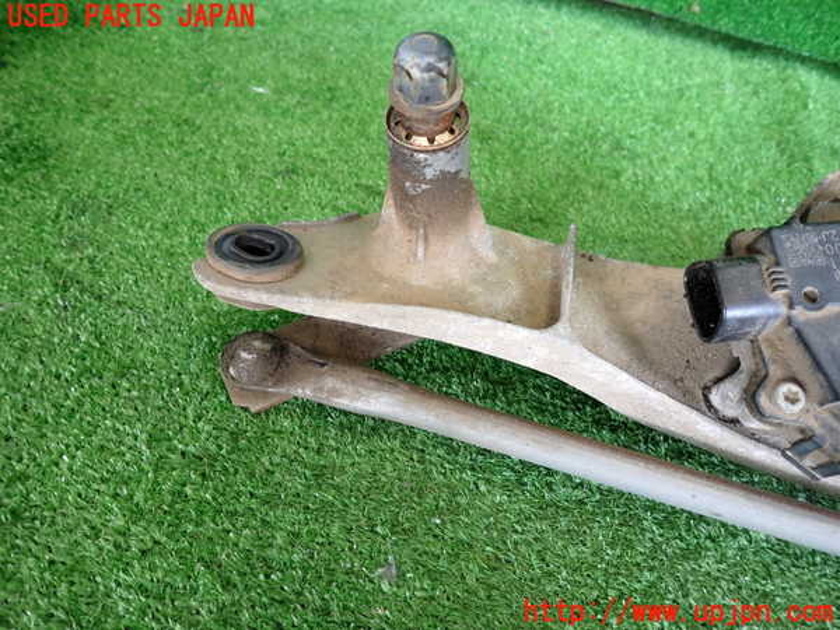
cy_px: 315
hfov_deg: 69.4
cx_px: 420
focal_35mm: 25
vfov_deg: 54.9
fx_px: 607
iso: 200
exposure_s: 1/40
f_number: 2
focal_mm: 4.5
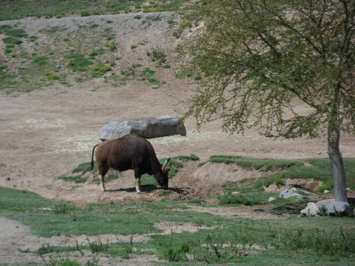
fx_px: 2809
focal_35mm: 274
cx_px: 179
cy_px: 133
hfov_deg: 7.2
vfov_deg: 5.4
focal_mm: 46.8
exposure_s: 1/750
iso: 80
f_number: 5.9
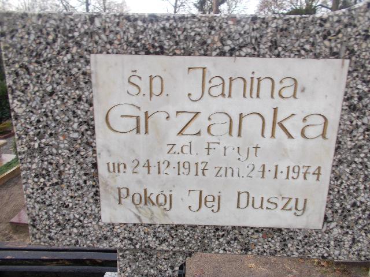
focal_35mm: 26
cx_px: 185
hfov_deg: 67.3
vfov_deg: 53.1
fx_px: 278
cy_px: 138
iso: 80
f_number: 3.2
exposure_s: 1/60
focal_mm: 4.6
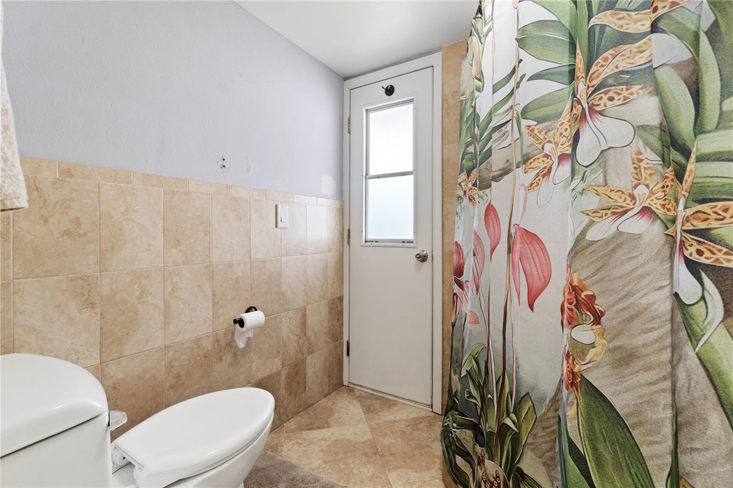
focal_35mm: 15
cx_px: 366
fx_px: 305
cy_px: 244
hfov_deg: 100.4
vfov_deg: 77.3
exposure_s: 1.3
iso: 100
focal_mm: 10
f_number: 8
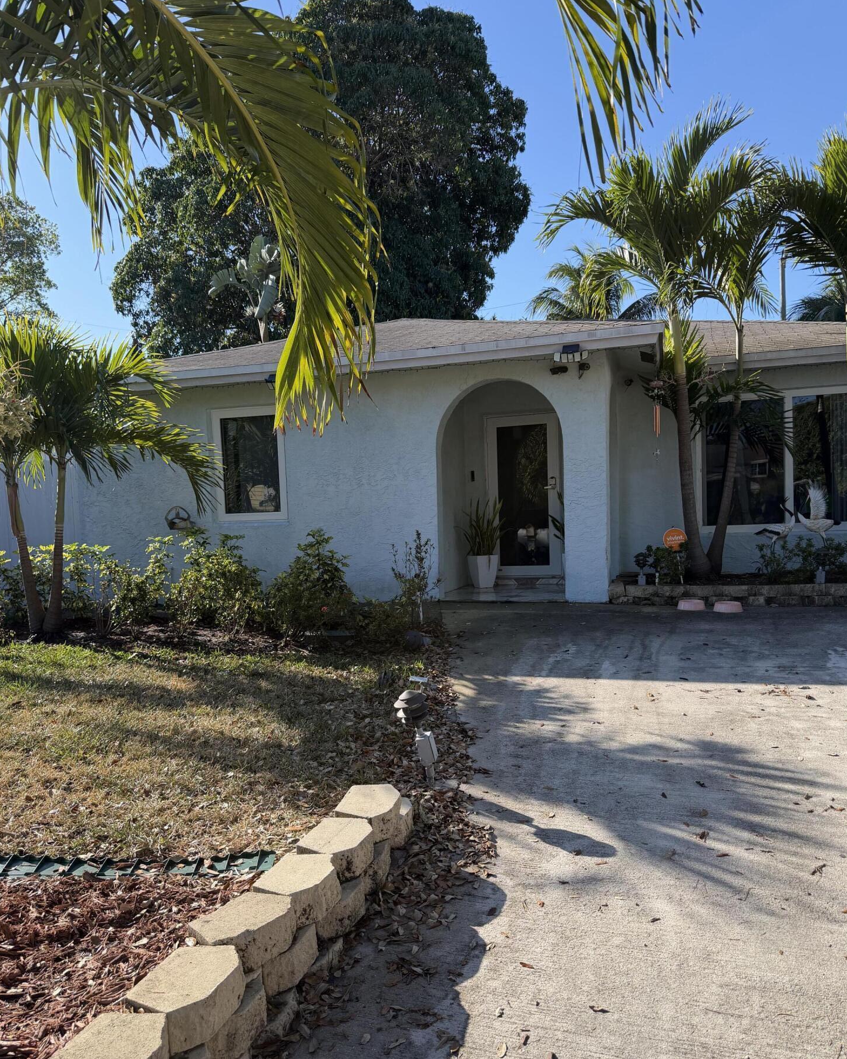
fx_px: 815
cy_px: 558
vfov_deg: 66.0
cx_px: 420
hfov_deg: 54.9
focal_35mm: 26
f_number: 1.78
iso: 100
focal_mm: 6.76
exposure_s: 1/2611
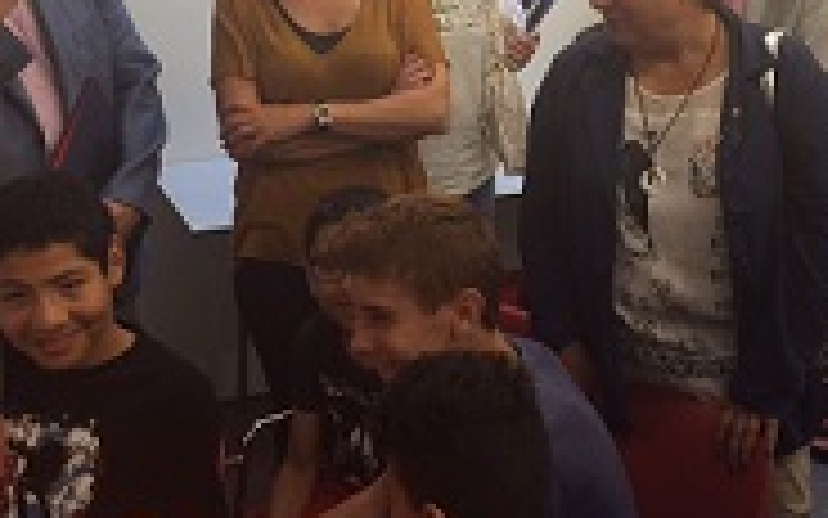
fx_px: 1354
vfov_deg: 21.4
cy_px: 124
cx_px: 515
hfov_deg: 33.8
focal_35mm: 60
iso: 50
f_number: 2.2
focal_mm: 4.15
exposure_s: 1/33
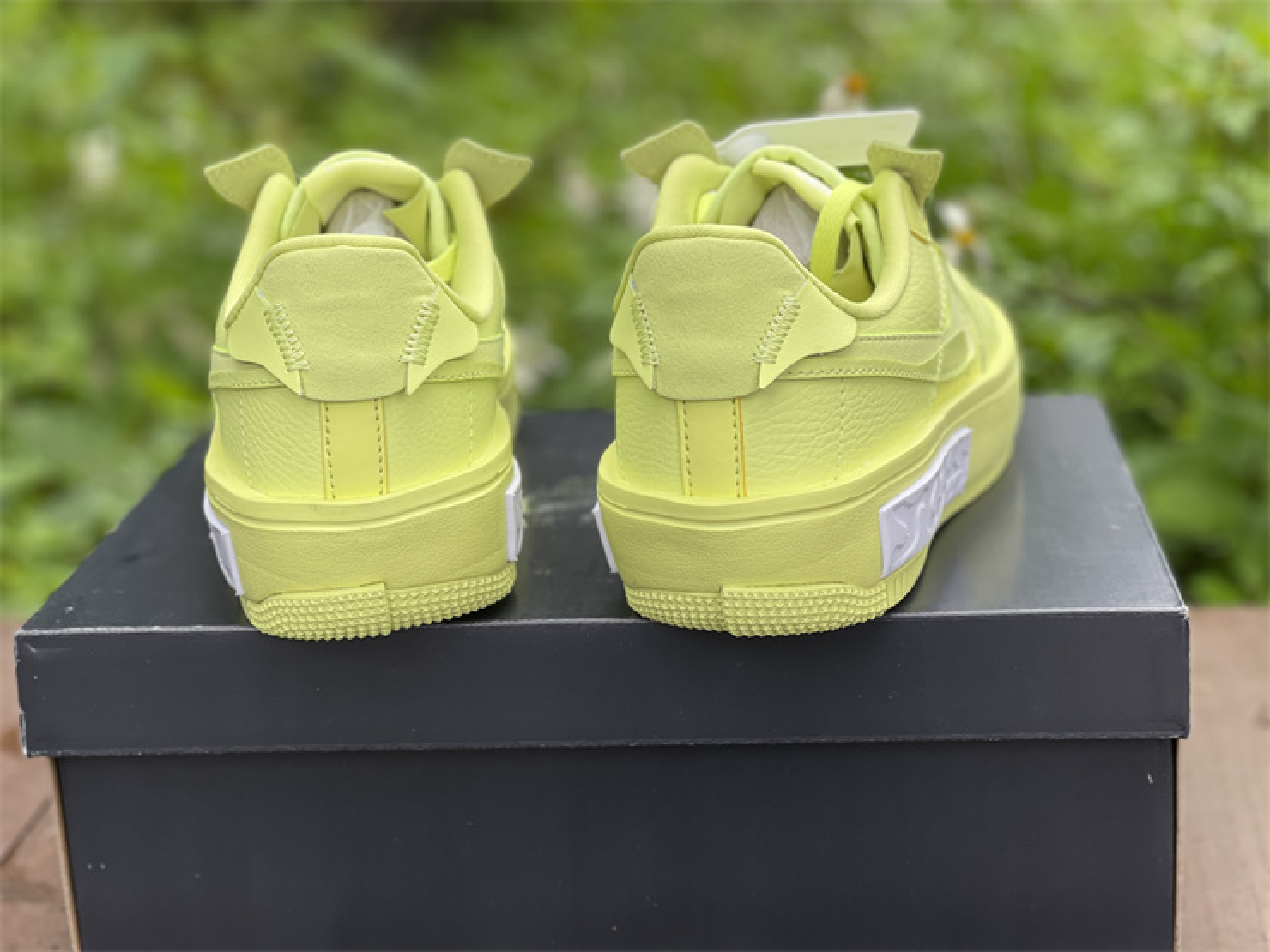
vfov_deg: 22.9
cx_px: 635
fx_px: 2348
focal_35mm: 64
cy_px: 476
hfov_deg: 30.3
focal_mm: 7.5
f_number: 2.2
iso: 32
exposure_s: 1/121
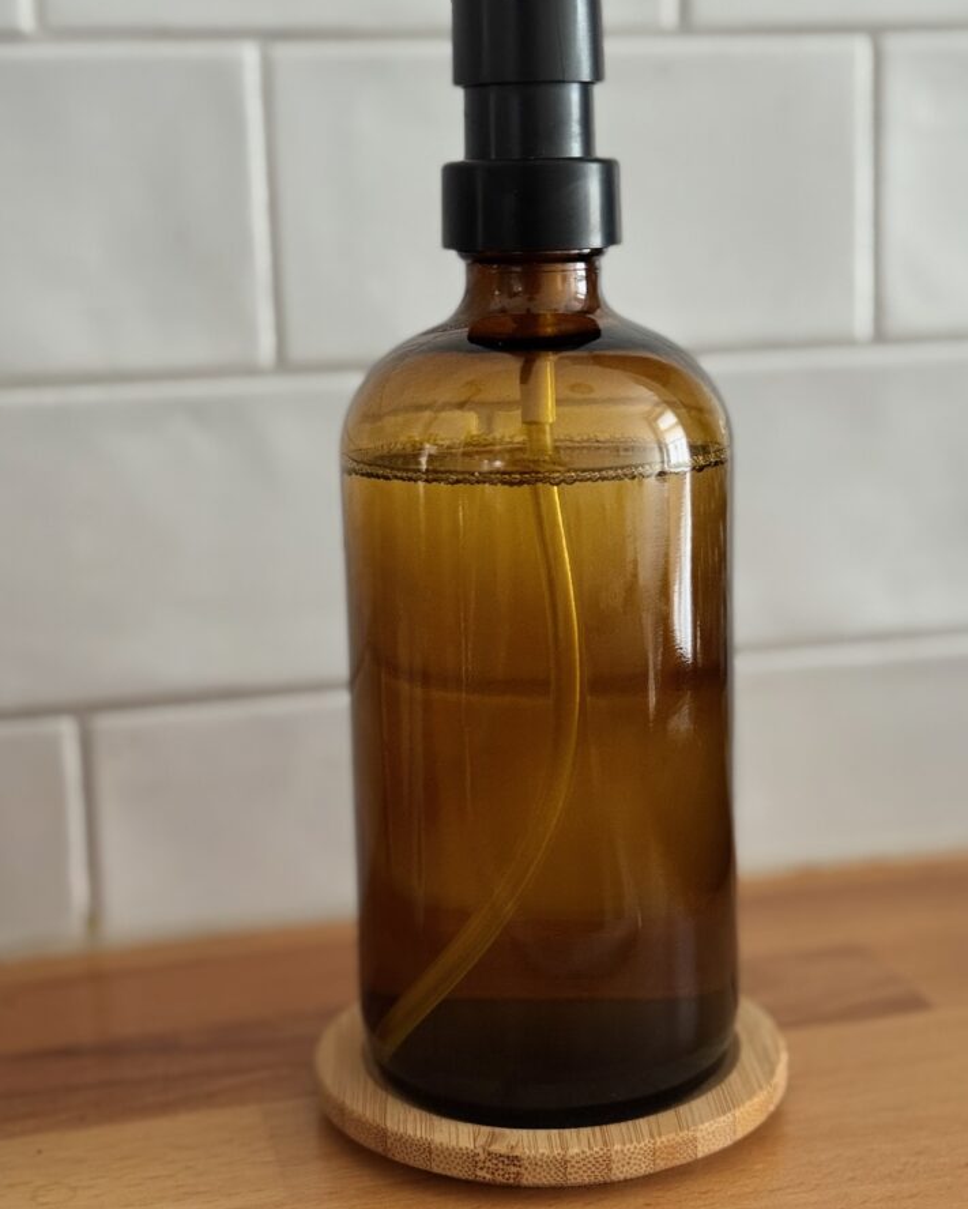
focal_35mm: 54
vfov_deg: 34.7
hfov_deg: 28.1
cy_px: 515
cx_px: 501
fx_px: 1933
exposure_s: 1/40
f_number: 1.78
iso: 500
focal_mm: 6.76
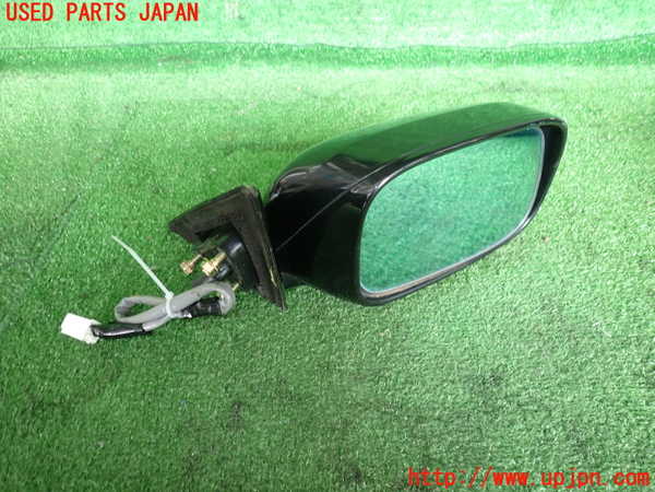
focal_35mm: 25
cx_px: 328
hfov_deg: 69.4
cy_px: 246
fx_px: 473
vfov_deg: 54.9
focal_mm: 4.5
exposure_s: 1/30
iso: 200
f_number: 2
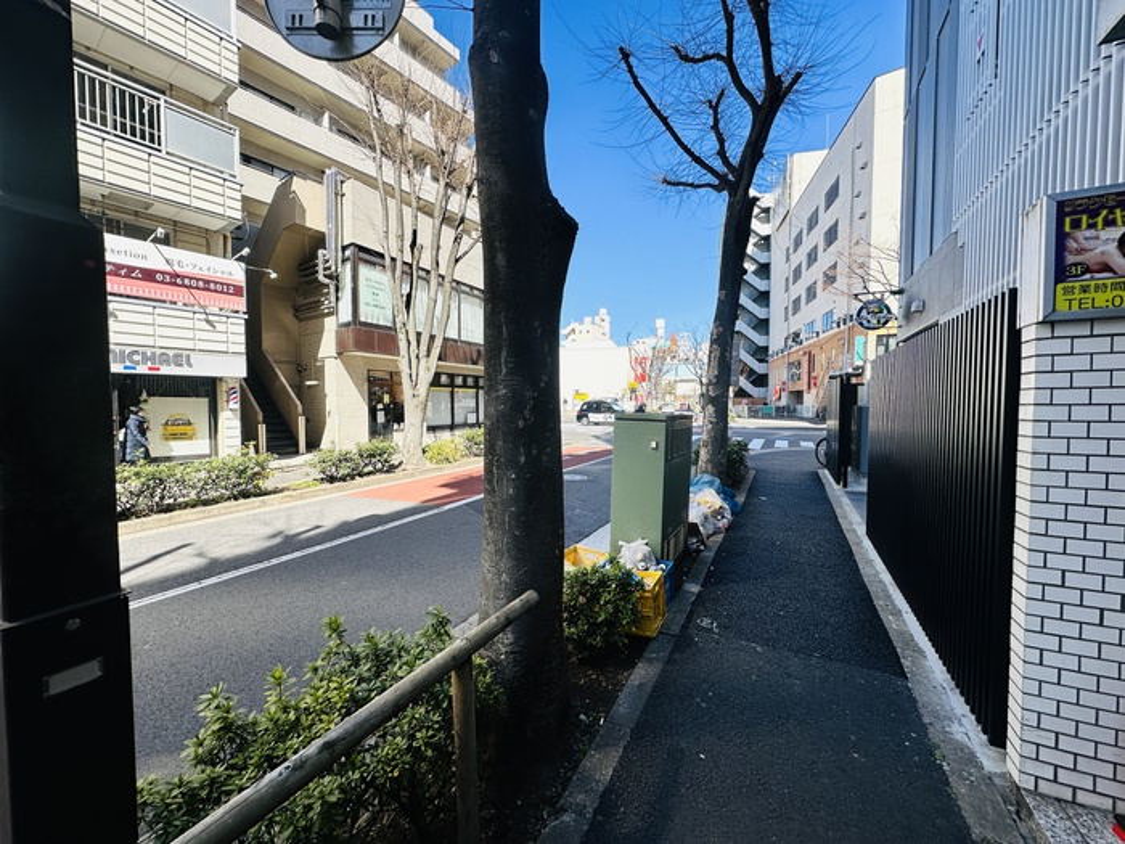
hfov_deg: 102.1
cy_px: 422
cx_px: 562
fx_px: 455
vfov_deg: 85.7
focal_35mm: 14
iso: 40
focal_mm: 2.22
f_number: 2.2
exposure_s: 1/842
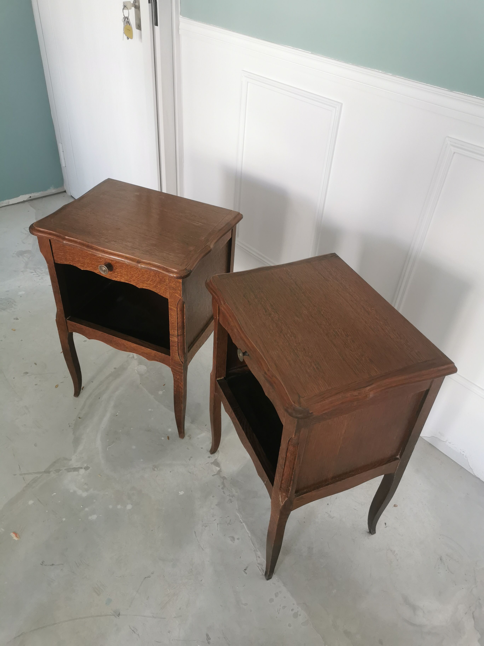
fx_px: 503
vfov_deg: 65.3
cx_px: 242
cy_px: 323
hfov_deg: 51.4
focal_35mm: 27
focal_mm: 5.58
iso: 160
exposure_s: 1/100
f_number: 1.8
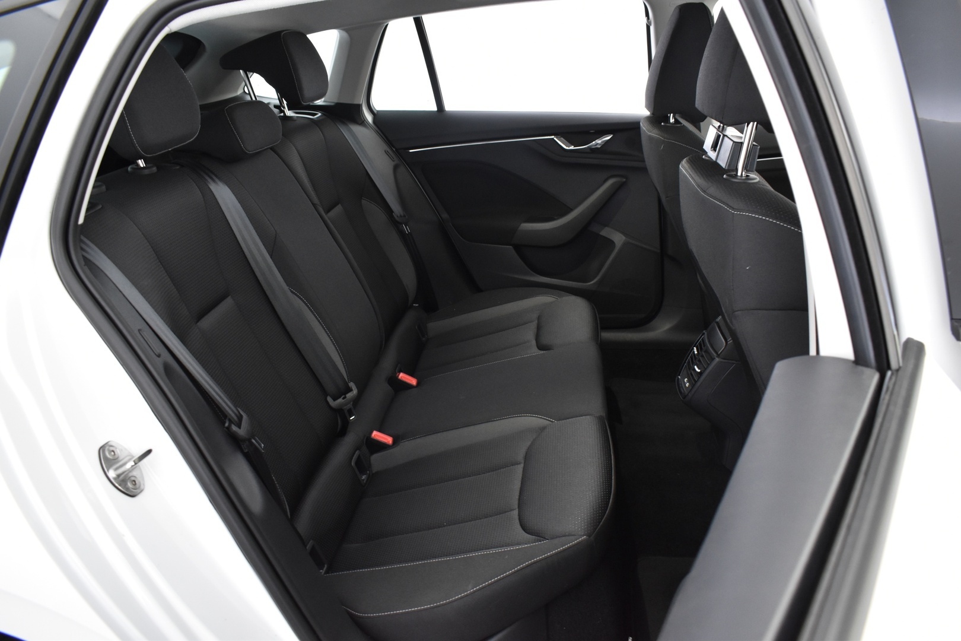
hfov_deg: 67.4
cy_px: 320
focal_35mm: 27
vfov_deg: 47.9
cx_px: 480
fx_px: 721
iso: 1250
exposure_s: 1/8
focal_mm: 18
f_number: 5.6
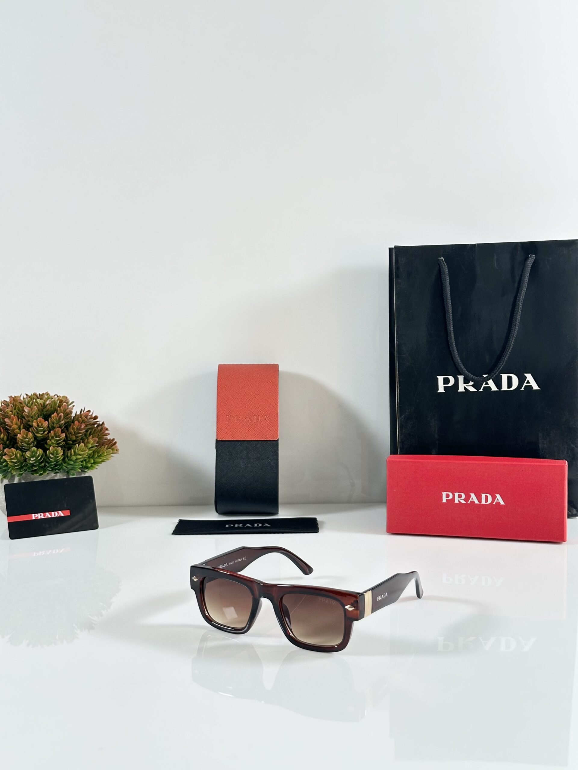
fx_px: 1069
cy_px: 385
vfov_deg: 39.7
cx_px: 289
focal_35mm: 48
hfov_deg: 30.3
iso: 80
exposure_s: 1/83
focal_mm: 6.86
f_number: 1.78
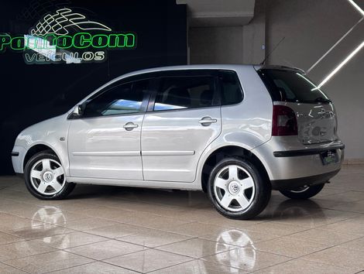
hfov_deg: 36.8
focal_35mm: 52
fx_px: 548
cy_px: 137
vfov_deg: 28.1
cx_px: 182
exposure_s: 1/123
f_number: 1.6
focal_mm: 5.96
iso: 25
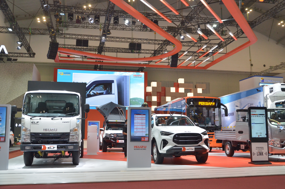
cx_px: 142
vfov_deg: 35.3
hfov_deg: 51.4
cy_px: 94
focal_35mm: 38
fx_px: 296
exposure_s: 1/400
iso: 2000
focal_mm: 25
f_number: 5.6
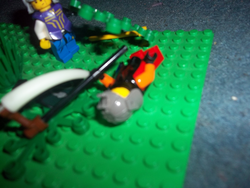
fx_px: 231
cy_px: 94
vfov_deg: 44.2
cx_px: 125
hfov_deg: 56.8
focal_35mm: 32
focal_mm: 5.7
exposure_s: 1/60
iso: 80
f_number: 2.9
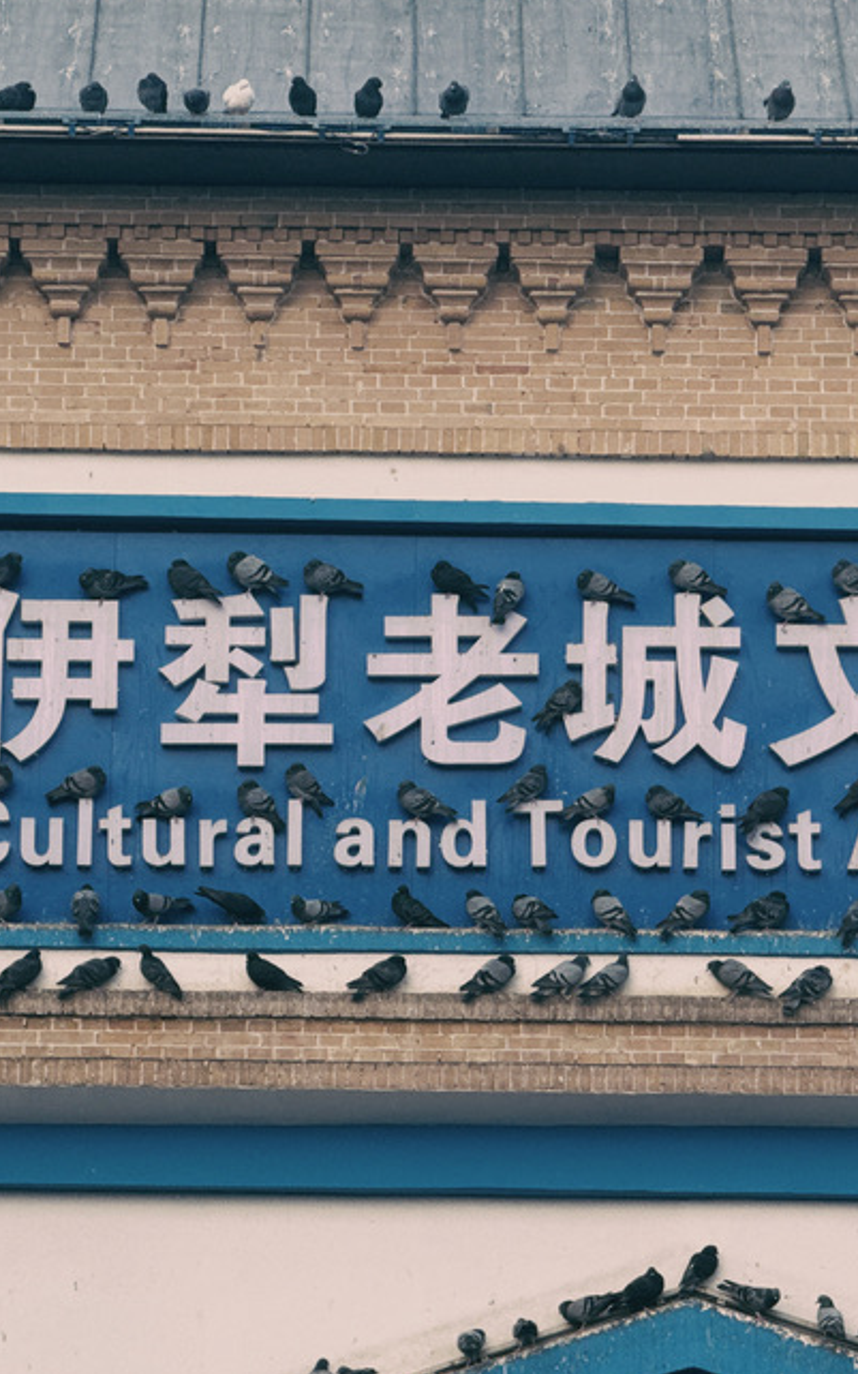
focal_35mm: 203
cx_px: 659
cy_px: 721
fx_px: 7598
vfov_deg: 10.3
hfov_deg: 6.5
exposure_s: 1/428
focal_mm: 15.66
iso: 50
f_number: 2.8
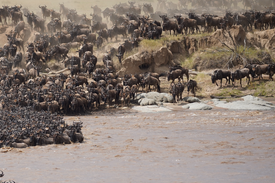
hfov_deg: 5.2
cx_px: 36
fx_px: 3032
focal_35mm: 397
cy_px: 123
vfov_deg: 3.5
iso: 500
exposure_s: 1/2000
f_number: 5.6
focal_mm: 225.5
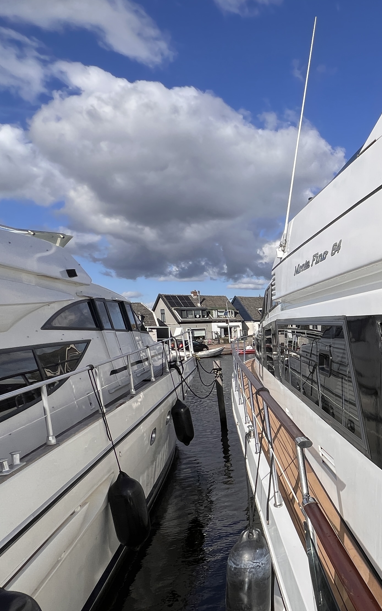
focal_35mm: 25
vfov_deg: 71.7
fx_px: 416
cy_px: 371
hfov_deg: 38.6
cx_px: 440
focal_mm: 1.57
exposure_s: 1/1429
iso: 32
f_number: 1.8
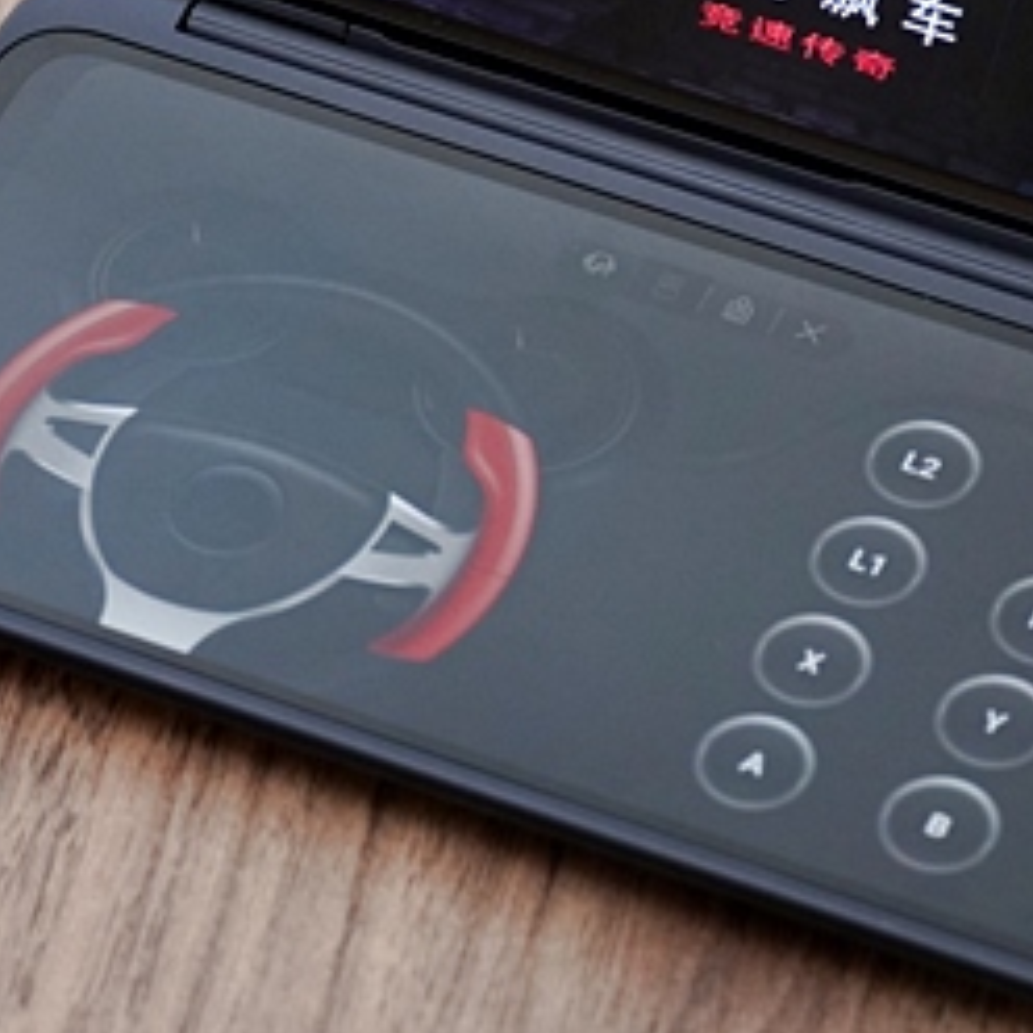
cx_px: 850
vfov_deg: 8.7
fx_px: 6752
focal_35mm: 200
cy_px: 137
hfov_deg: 8.7
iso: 800
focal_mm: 54
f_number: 5
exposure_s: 1/160
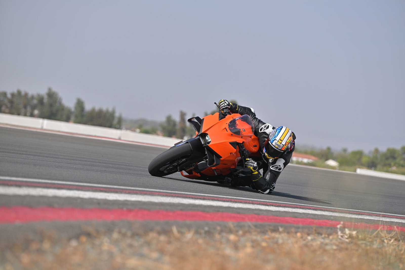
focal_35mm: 165
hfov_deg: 12.5
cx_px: 202
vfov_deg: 8.3
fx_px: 1856
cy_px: 135
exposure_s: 1/4000
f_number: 4
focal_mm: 165
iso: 200
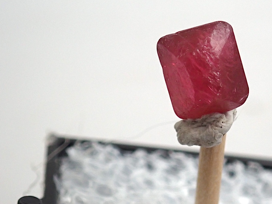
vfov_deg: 10.6
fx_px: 1100
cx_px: 172
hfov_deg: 14.1
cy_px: 83
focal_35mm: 140
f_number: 4.9
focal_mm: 18
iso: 400
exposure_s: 1/100
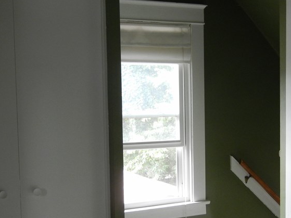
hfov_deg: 34.9
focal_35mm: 55
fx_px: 462
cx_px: 166
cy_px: 149
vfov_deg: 26.4
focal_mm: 5.4
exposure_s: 1/30
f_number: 3.5
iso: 325
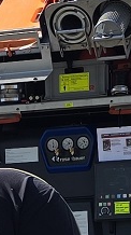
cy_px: 410
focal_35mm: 221
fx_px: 1370
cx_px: -82
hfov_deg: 5.4
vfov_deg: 9.3
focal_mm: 6.3
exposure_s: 1/907
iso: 12
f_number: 1.7
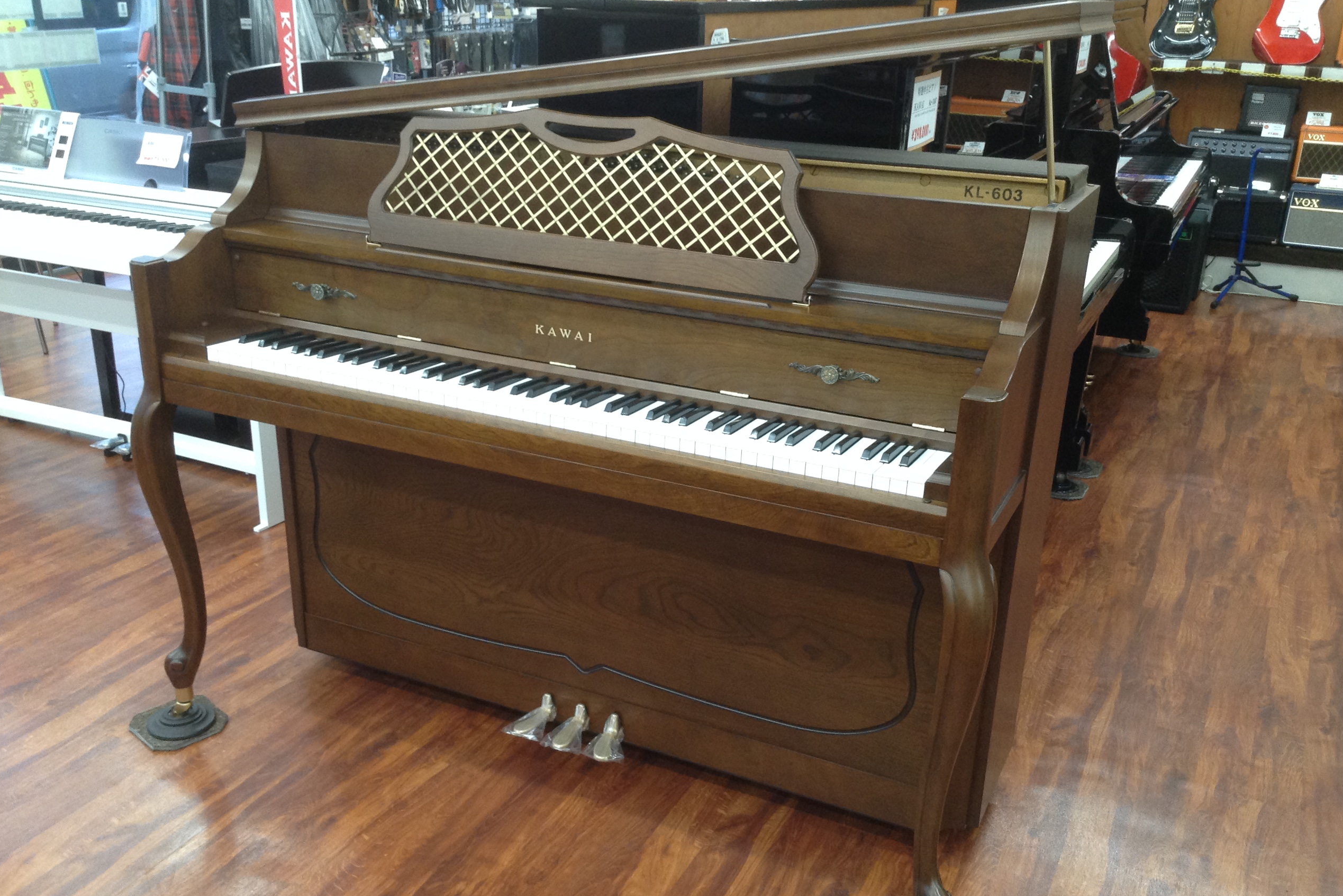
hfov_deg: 54.4
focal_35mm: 35
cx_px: 673
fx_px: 1306
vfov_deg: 37.8
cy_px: 494
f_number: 2.4
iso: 64
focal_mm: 3.3
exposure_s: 1/24
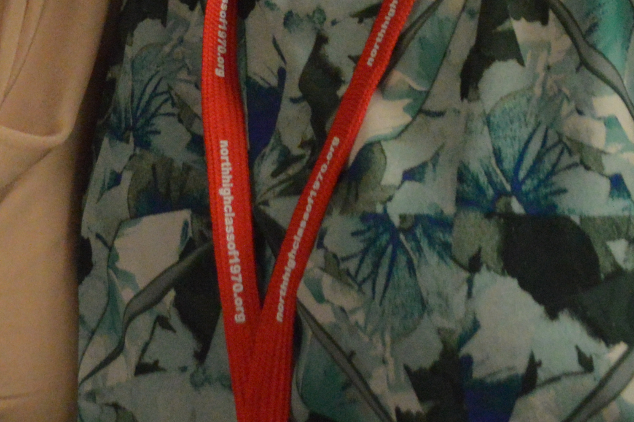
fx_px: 2323
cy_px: -421
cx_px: -136
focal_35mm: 132
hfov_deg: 15.0
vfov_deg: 9.7
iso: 2500
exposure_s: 1/60
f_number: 3.8
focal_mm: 22
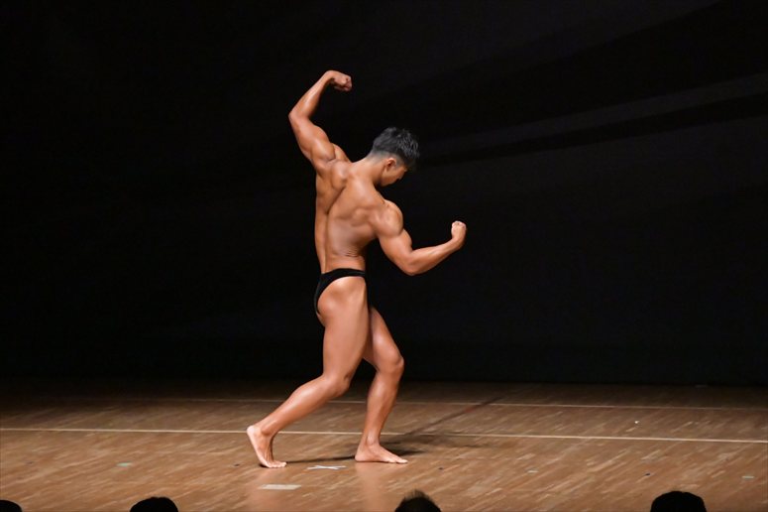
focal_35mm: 225
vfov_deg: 6.1
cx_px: 384
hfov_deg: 9.2
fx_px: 4798
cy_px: 256
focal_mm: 150
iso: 12800
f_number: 5.6
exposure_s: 1/400
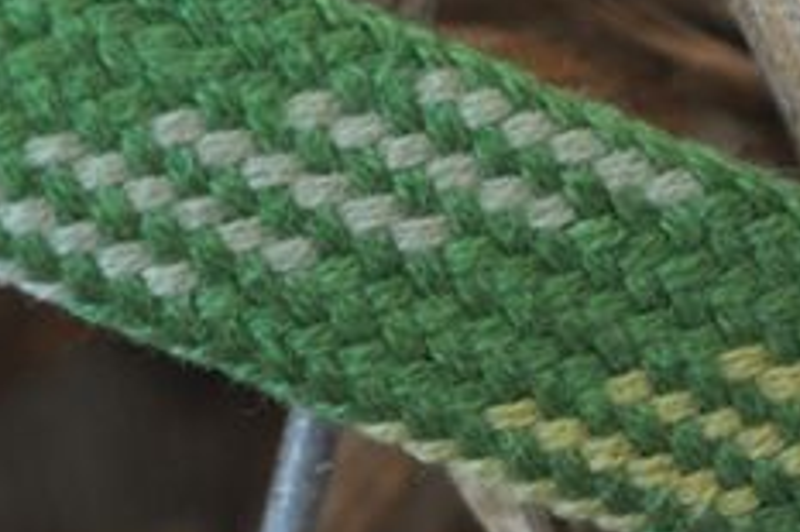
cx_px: -233
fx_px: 5951
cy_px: 108
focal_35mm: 268
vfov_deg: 5.1
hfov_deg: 7.6
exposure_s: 1/50
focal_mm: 52
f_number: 5.6
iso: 800
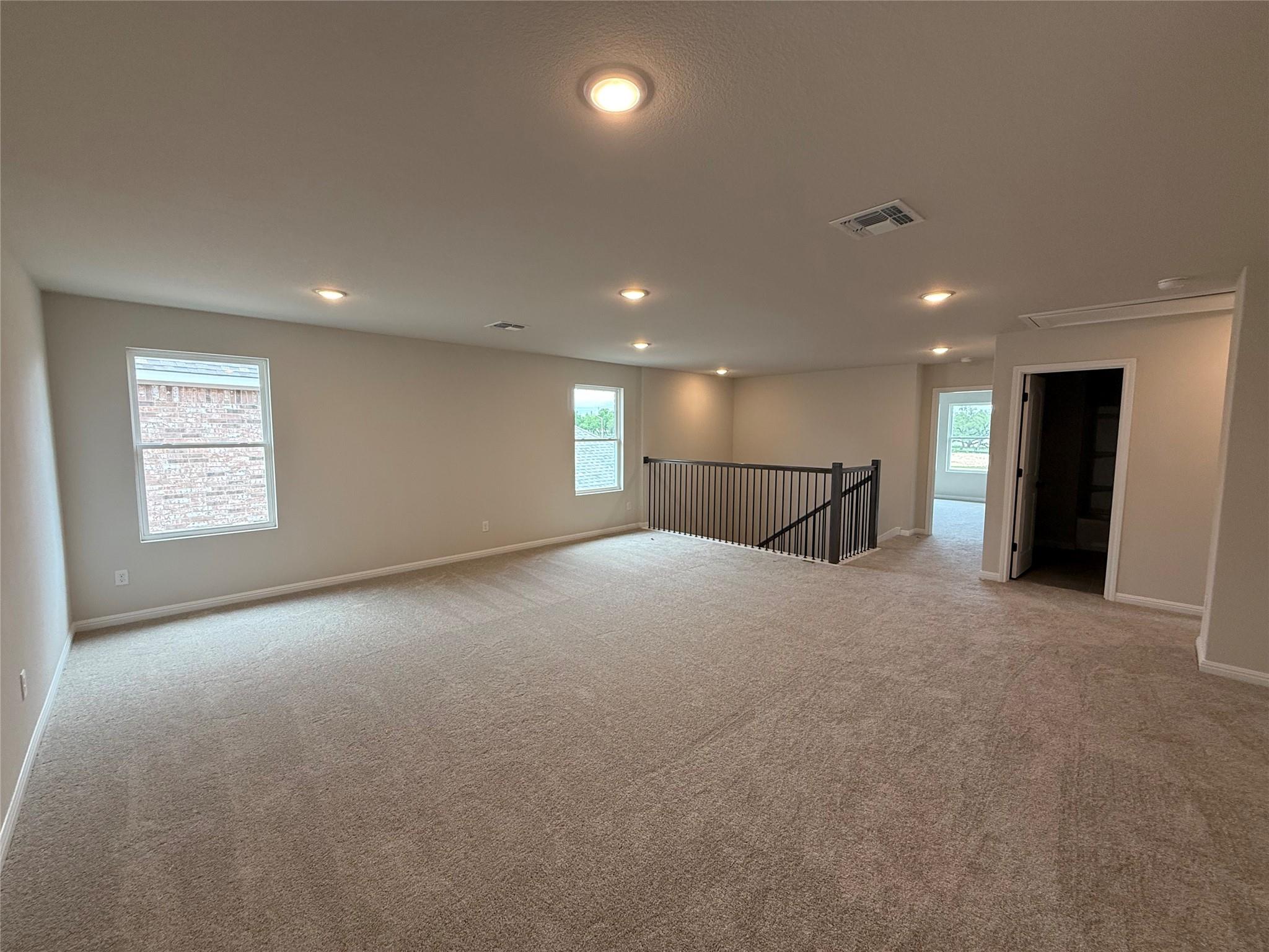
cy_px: 476
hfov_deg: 102.1
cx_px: 634
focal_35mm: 14
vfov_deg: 85.7
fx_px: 513
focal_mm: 2.22
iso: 160
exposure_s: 1/120
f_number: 2.2
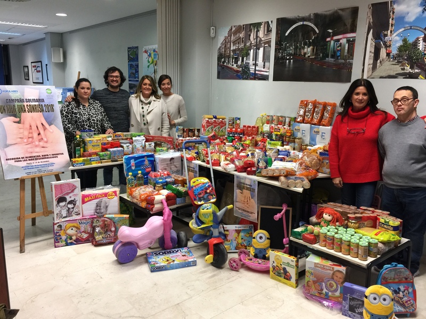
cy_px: 160
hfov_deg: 61.7
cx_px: 213
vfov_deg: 48.2
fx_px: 357
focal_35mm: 29
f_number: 2.2
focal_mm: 4.15
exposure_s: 1/33
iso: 64
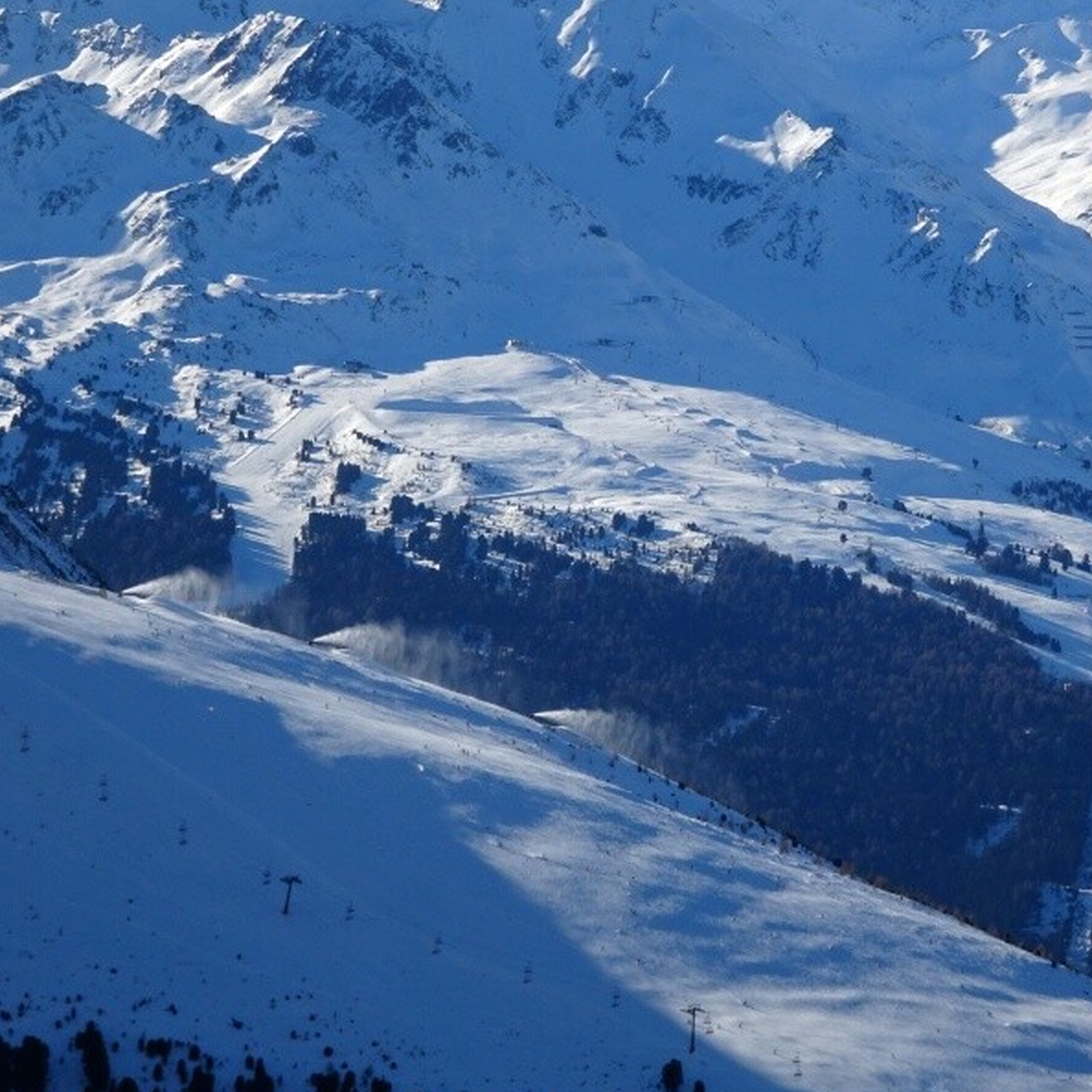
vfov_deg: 6.1
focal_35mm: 288
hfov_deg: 6.1
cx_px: 770
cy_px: 441
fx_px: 10279
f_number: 5.6
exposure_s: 1/500
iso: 80
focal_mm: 32.24
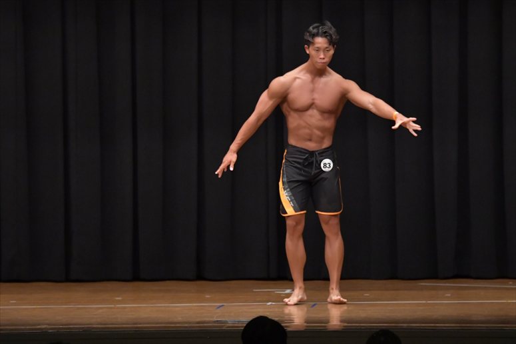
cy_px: 172
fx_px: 3109
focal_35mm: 217
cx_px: 258
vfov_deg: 6.3
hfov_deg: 9.5
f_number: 5.6
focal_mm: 145
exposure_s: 1/400
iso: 6400
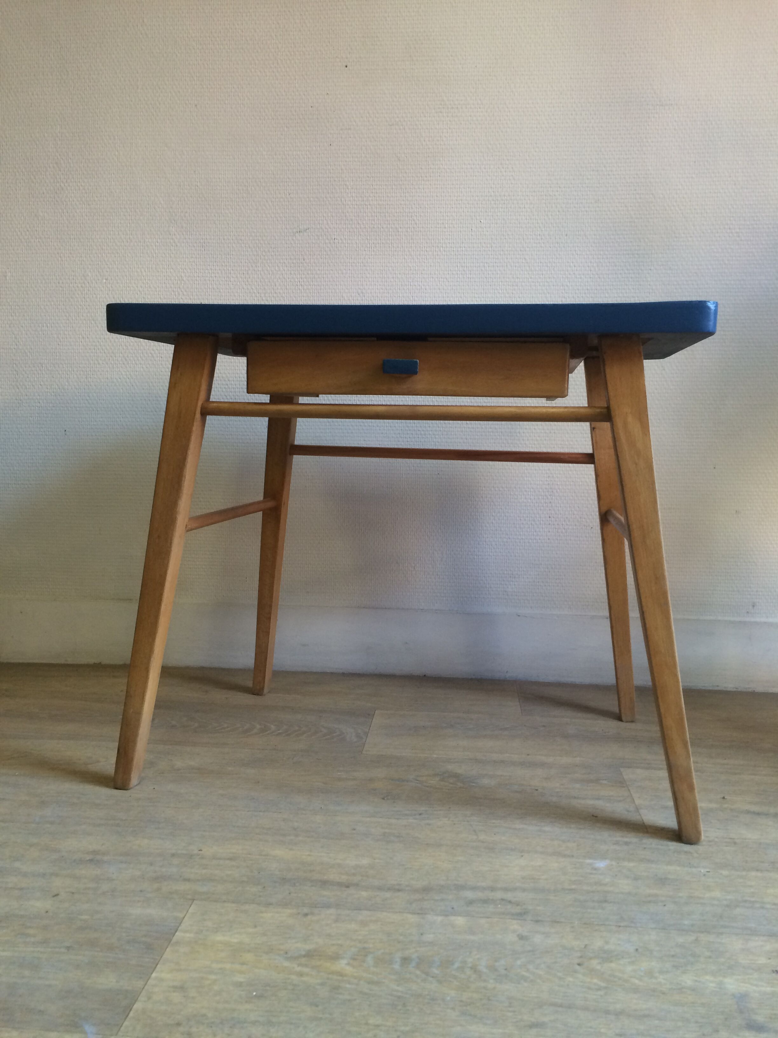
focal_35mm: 29
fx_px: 869
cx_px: 389
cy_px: 519
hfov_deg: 48.2
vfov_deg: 61.7
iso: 125
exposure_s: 1/33
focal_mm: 4.15
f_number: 2.2
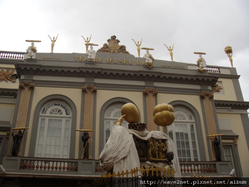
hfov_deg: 49.0
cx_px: 124
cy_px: 94
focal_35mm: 38
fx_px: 273
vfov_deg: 37.7
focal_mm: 6.4
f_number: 5.7
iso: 64
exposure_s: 1/128
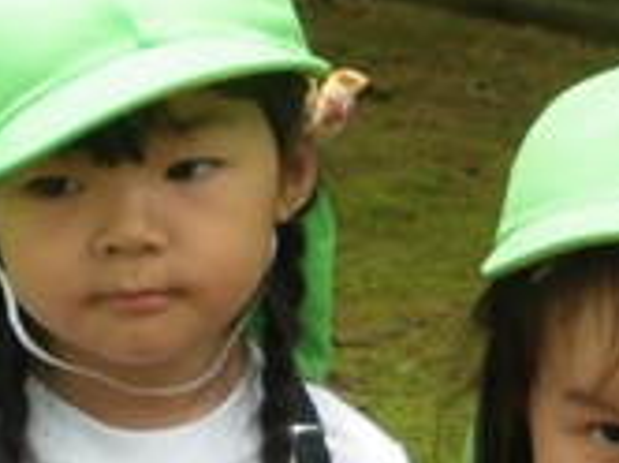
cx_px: 168
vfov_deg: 10.6
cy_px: 467
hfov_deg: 14.2
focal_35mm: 139
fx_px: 2482
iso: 80
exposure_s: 1/50
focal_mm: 6.3
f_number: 3.5
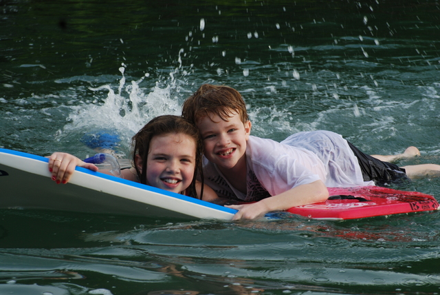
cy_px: 148
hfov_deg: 13.0
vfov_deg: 8.7
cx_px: 220
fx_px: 1927
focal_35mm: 158
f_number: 9
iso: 200
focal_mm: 105
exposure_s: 1/125
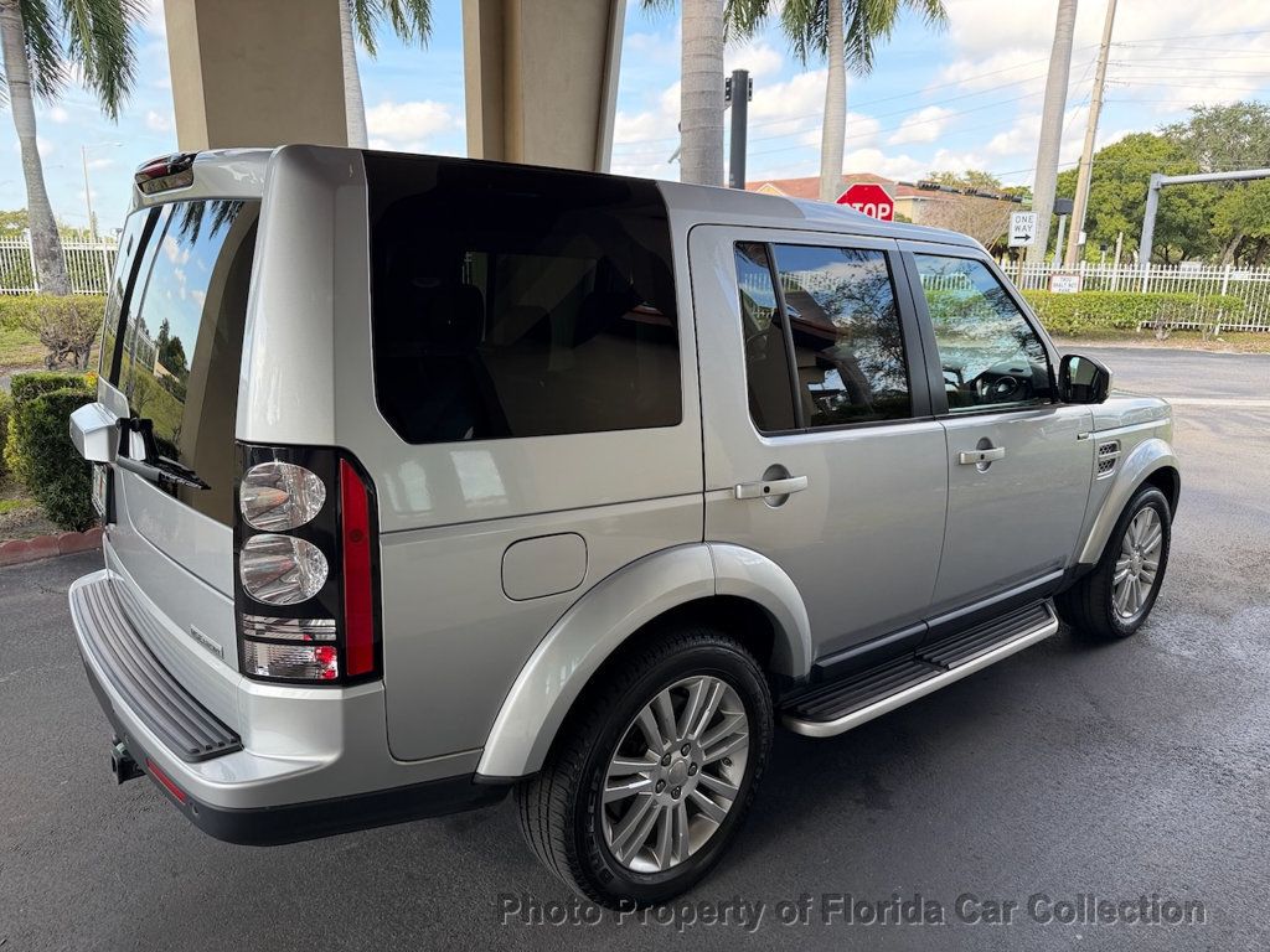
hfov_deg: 71.6
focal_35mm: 24
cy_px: 476
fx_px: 881
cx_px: 635
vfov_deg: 56.8
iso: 100
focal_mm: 6.76
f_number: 1.78
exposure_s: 1/539
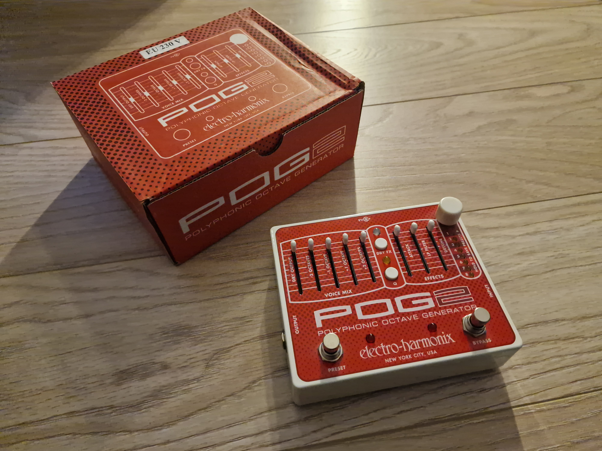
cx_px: 301
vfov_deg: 58.9
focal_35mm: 23
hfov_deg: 73.9
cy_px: 226
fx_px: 400
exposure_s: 1/120
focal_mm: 6.4
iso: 1000
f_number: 1.8
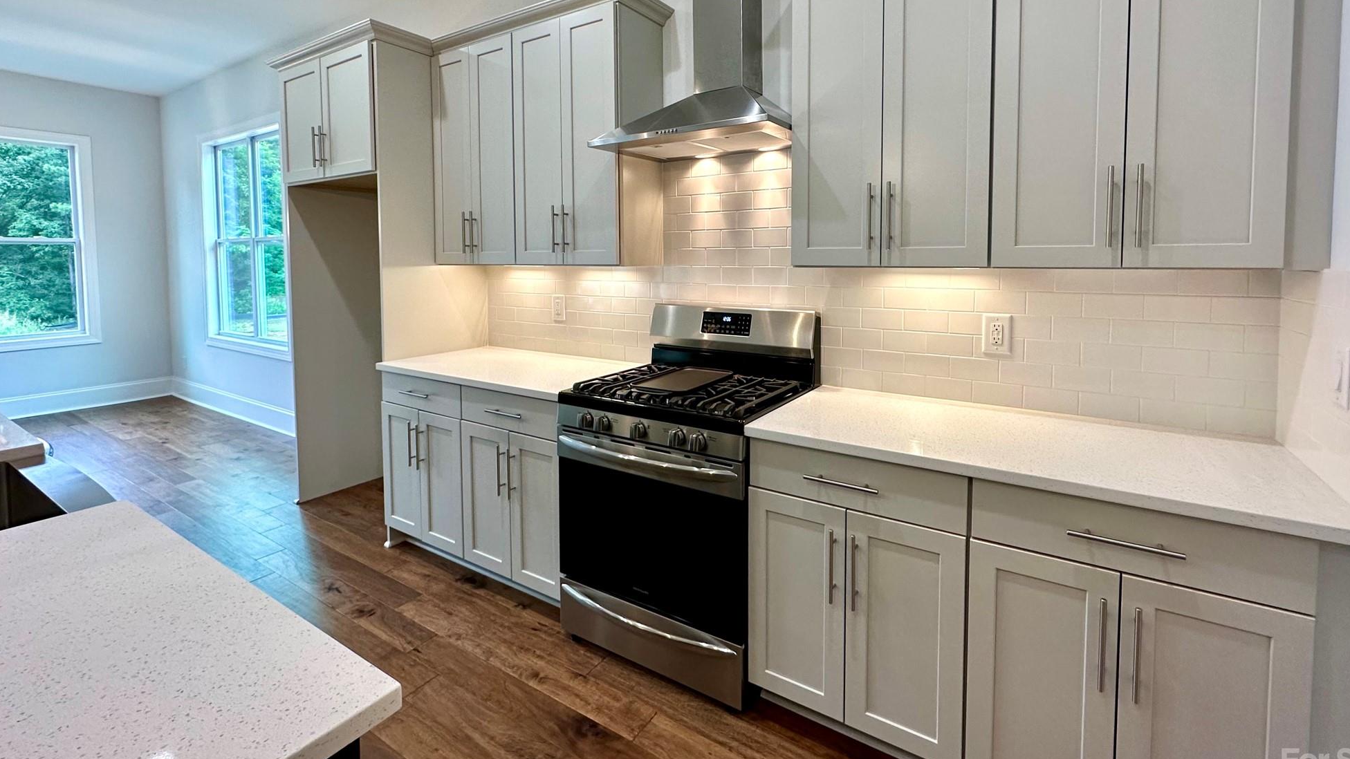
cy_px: 297
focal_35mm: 16
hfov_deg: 99.3
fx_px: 573
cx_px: 693
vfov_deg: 66.3
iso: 160
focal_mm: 2.22
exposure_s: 1/120
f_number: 2.2
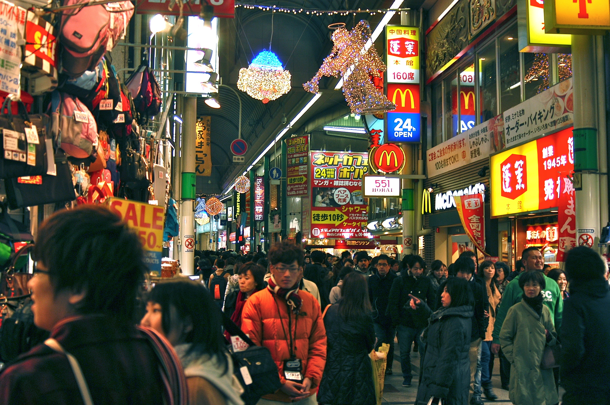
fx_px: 711
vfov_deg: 31.8
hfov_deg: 46.4
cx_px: 305
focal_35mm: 42
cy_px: 202
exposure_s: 1/50
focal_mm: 28
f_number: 3.5
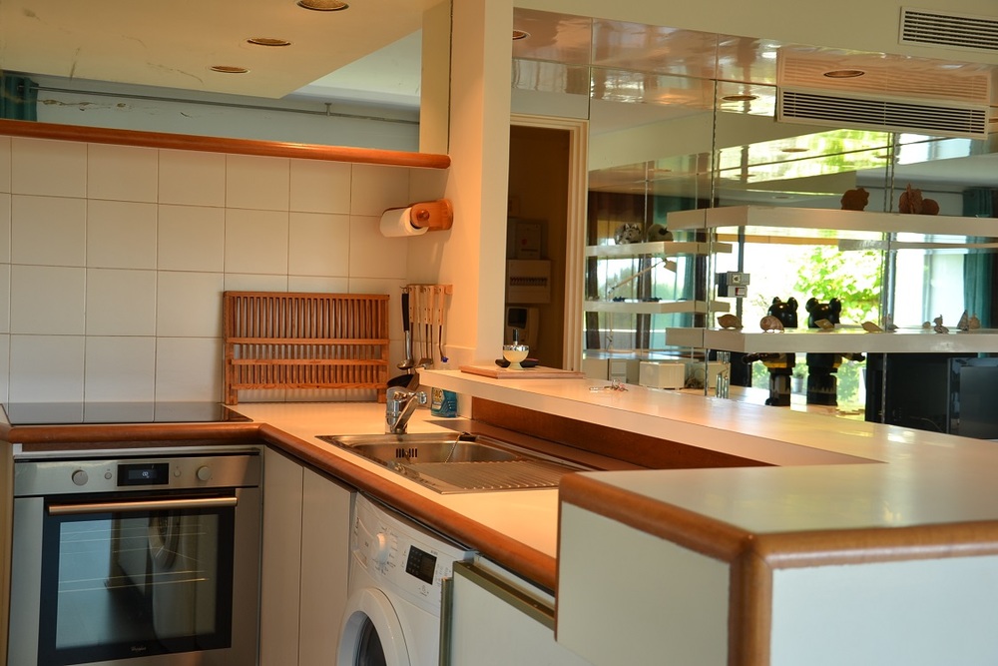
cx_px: 499
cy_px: 333
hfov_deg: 43.6
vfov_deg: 29.9
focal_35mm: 45
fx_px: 1248
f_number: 4.2
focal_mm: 30
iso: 100
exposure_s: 1/20
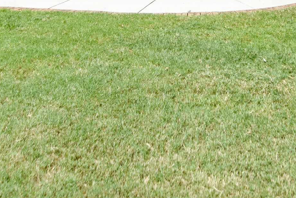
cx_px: 205
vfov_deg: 20.6
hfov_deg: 36.0
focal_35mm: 55
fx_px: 449
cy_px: -111
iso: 160
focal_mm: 11
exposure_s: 1/1250
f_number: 2.8
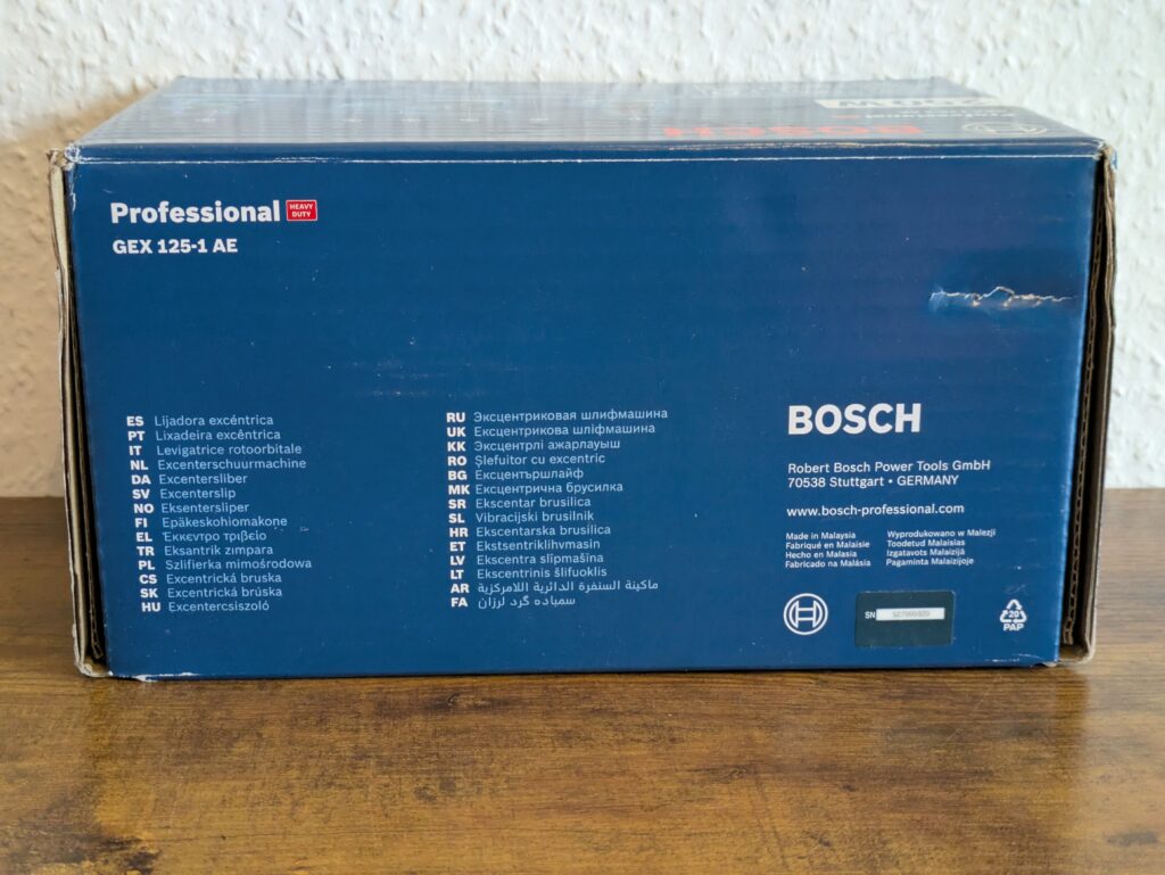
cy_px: 438
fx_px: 1717
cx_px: 582
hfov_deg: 37.5
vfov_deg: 28.6
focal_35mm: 51
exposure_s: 1/25
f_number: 1.89
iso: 586
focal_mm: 5.43
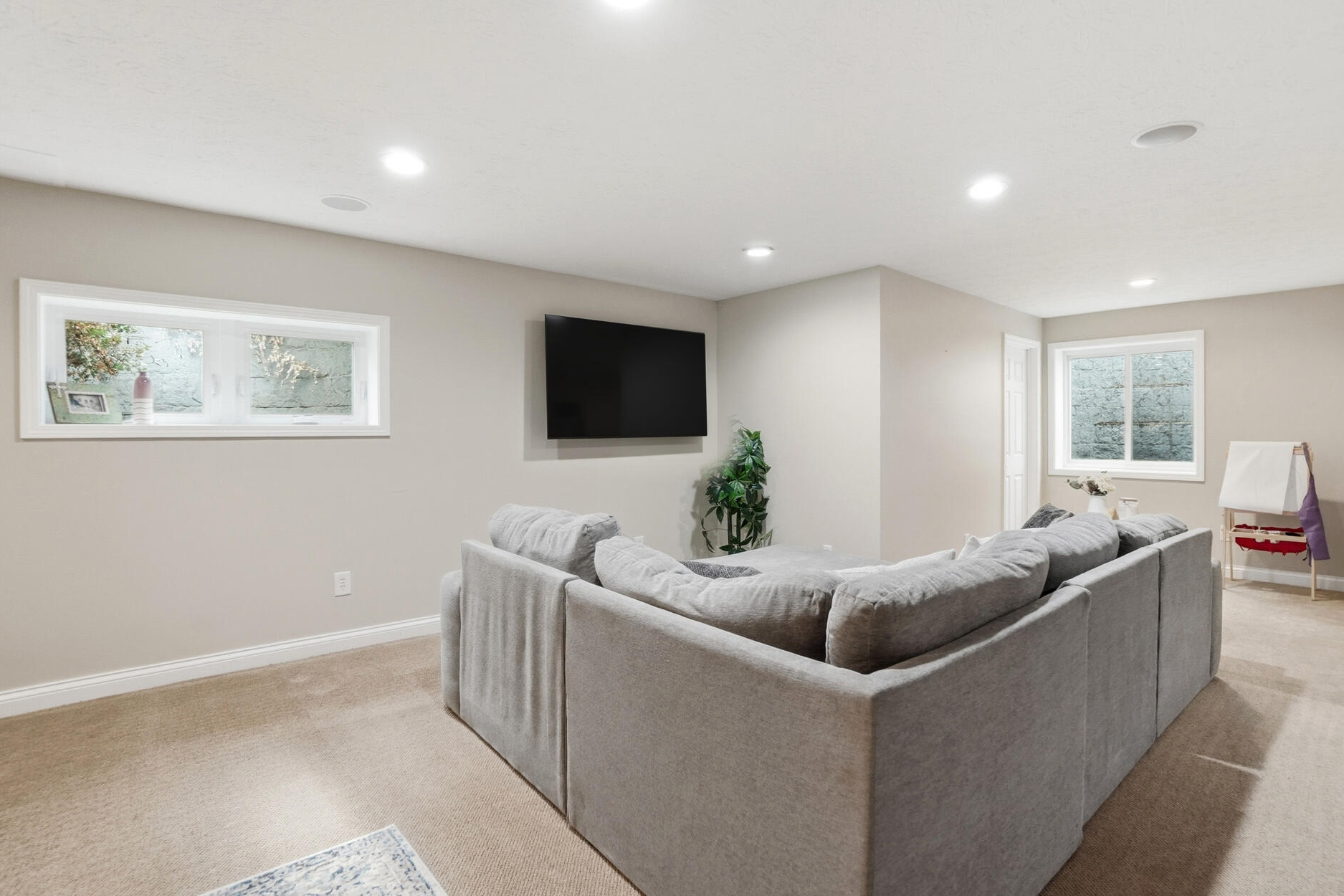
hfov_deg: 96.6
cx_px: 710
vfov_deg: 73.7
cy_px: 440
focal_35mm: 16
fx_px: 597
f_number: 4
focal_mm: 10
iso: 100
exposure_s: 1/125
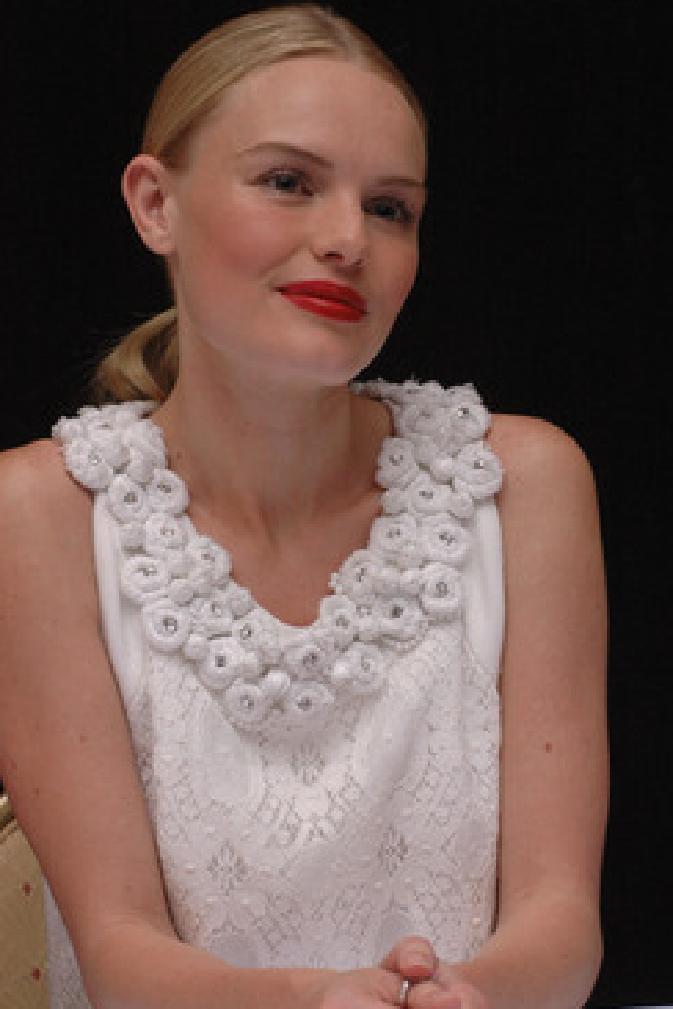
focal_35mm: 131
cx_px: 361
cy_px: 488
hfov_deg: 10.5
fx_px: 3673
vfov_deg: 15.6
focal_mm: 80
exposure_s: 1/400
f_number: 10
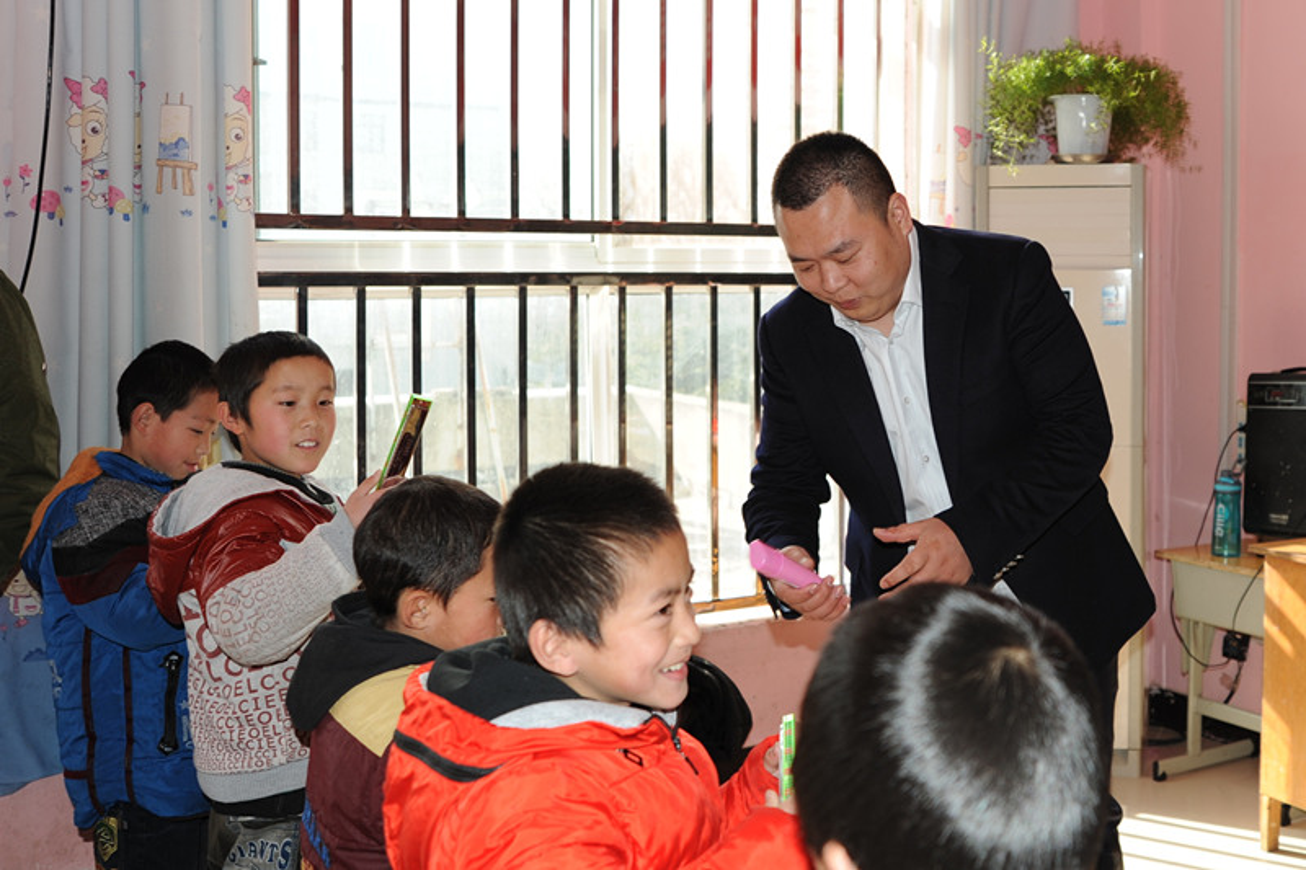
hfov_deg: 65.5
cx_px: 653
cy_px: 435
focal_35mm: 28
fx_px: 1016
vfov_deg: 46.4
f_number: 4
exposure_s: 1/250
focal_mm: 28
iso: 200
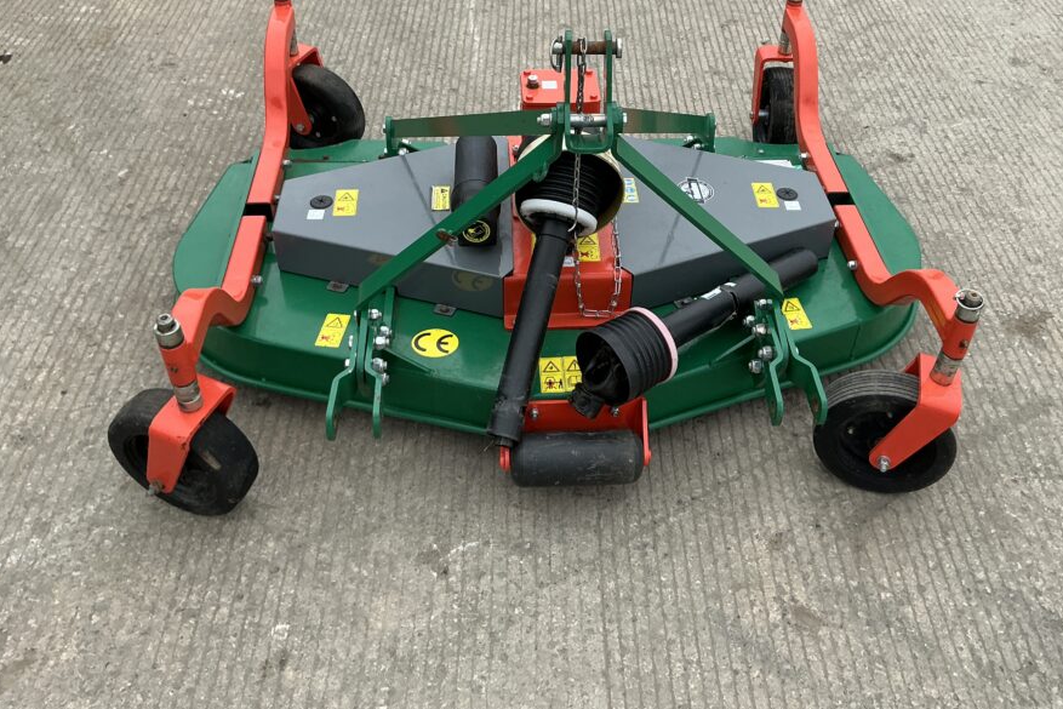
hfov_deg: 55.6
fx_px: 1004
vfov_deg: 38.6
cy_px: 252
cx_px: 595
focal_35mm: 34
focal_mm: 3
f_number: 1.8
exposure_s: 1/482
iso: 25
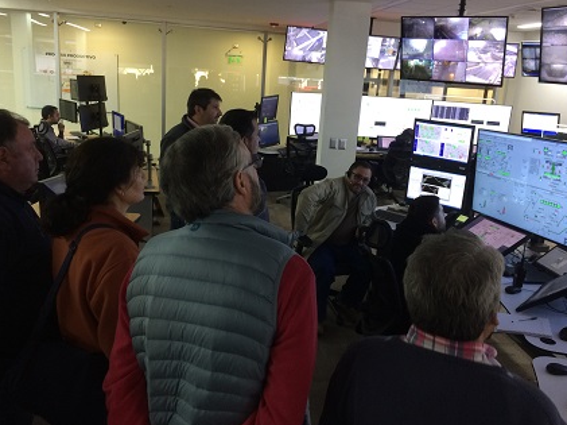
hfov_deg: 56.9
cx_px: 286
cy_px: 205
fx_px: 524
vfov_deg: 44.1
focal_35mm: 32
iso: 125
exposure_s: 1/33
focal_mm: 4.15
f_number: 2.2
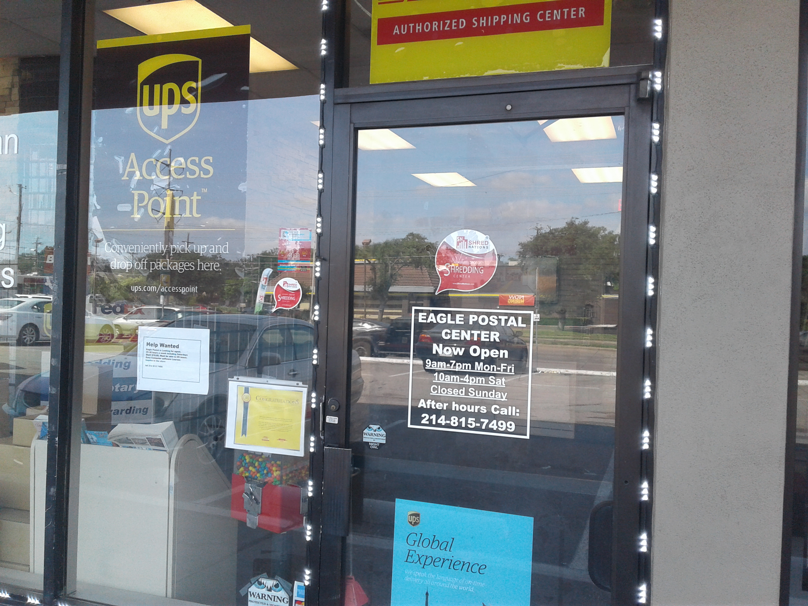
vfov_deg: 42.9
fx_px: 770
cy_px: 303
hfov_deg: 55.4
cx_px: 404
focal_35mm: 33
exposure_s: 1/181
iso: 50
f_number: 2.2
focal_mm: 3.3
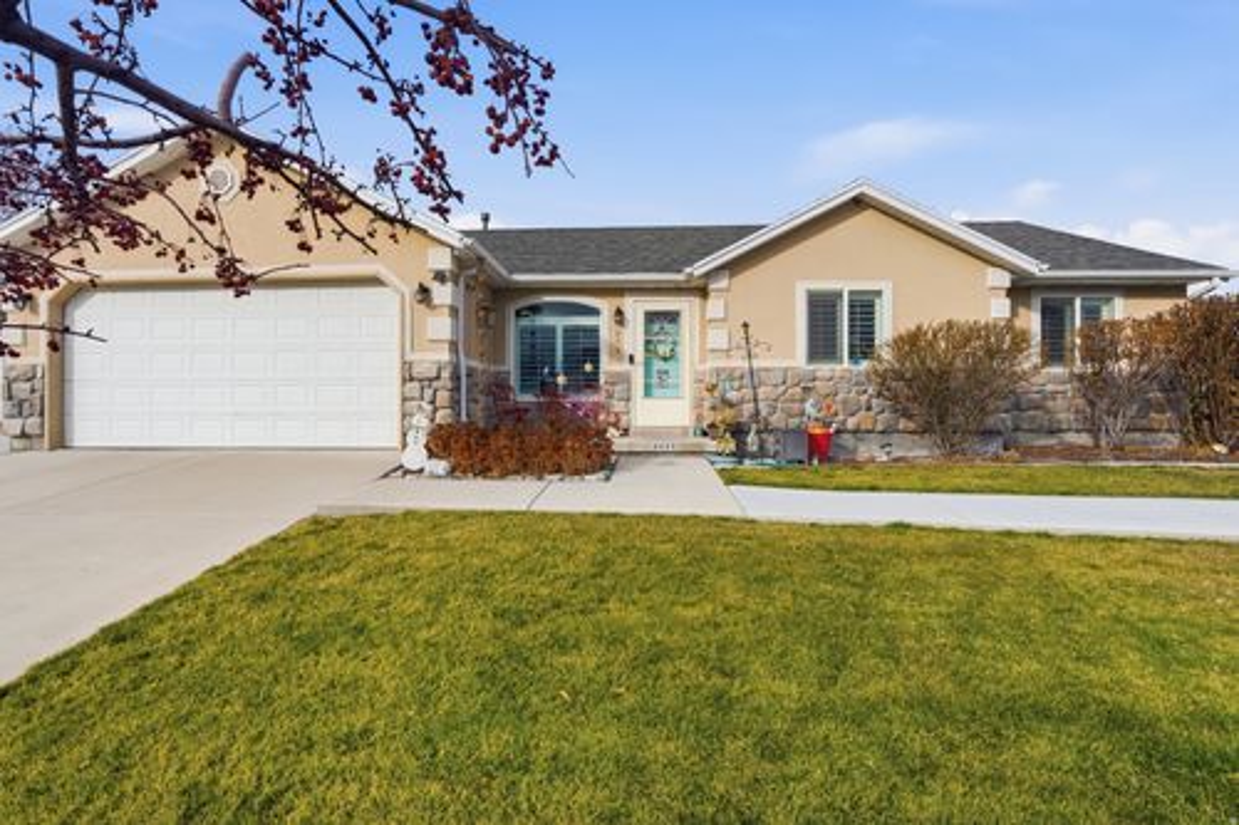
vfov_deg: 73.7
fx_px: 550
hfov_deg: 96.8
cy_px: 412
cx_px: 620
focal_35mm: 16
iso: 250
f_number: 9
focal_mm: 16
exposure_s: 1/8000
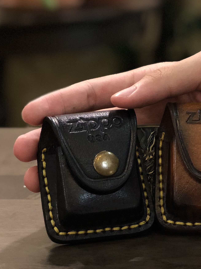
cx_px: 181
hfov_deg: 12.2
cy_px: 29
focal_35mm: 121
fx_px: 937
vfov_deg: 16.1
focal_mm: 6
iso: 125
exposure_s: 1/25
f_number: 2.4
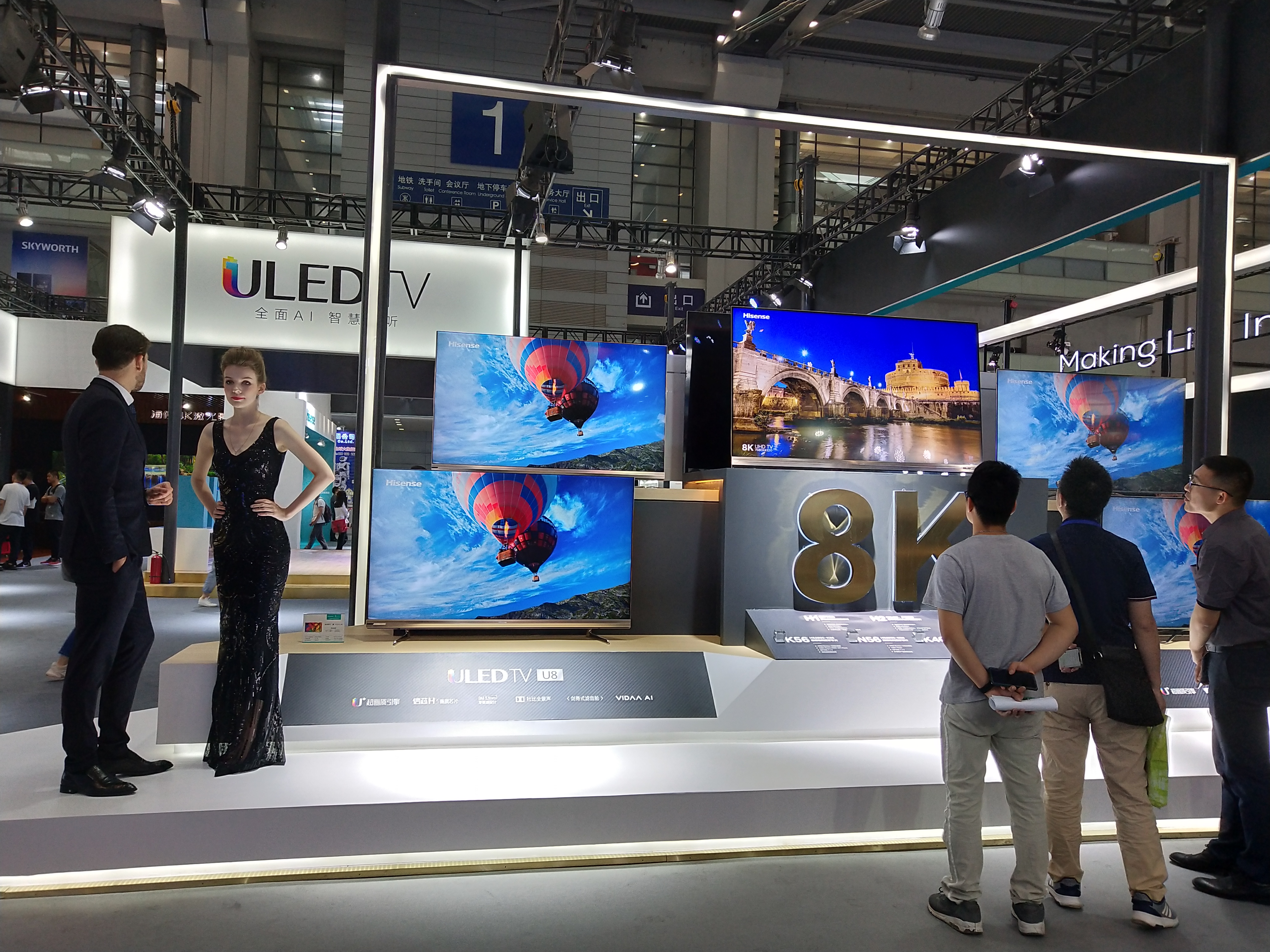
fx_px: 1101
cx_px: 635
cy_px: 476
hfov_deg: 60.0
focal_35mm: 30
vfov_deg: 46.8
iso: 59
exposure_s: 1/100
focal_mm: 3.95
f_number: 1.8
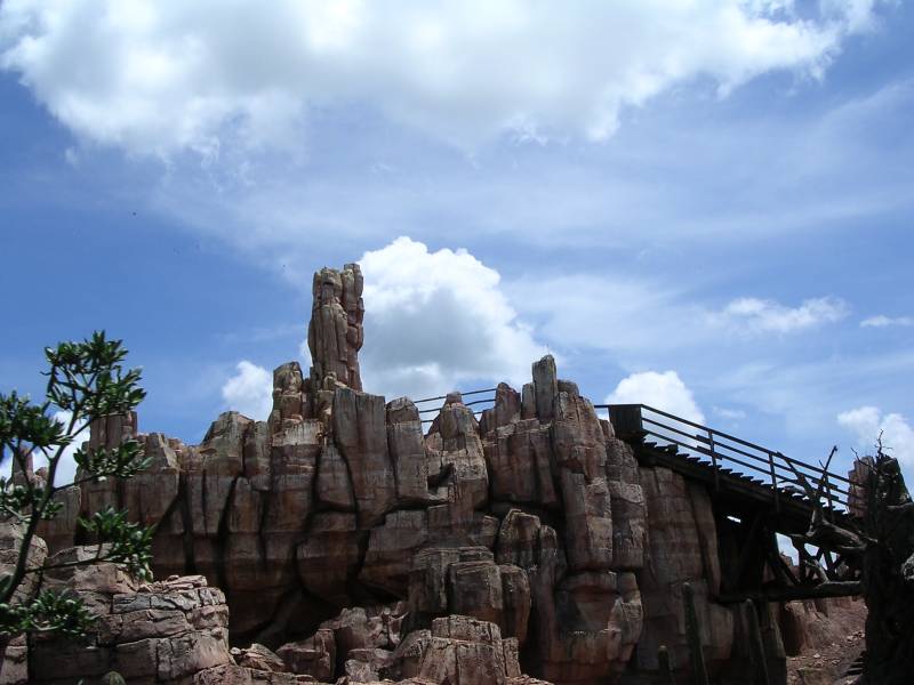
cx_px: 457
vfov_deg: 37.7
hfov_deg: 49.0
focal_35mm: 38
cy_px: 342
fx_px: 1003
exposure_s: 1/472
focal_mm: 5.8
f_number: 5.6
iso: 100
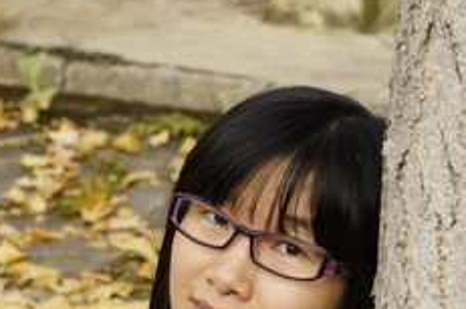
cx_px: 424
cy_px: 347
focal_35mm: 260
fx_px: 3359
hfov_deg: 7.9
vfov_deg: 5.2
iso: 200
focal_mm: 50
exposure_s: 1/400
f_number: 4.5
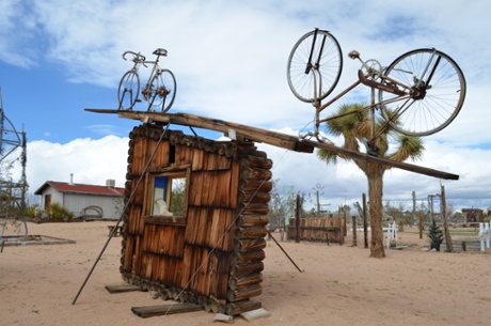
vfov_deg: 47.8
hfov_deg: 67.5
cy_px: 163
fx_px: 368
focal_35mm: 27
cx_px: 246
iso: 100
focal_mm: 18
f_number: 9
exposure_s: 1/320
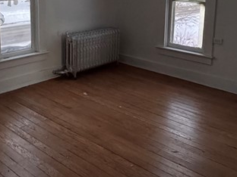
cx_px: 90
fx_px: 315
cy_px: 36
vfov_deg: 30.7
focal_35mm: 46
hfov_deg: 41.0
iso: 1250
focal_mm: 2.22
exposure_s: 1/40
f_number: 2.2
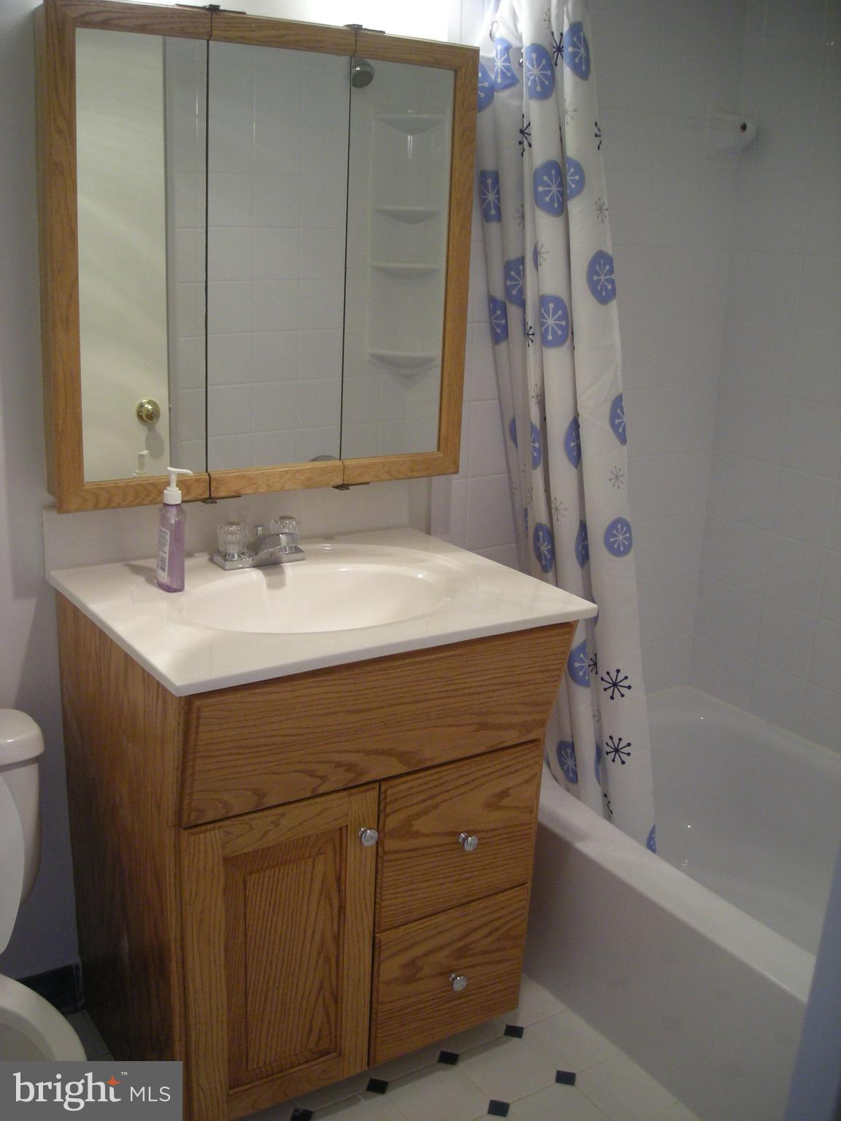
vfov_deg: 52.6
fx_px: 1134
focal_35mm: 35
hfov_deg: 40.7
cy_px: 560
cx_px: 420
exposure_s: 1/56.6
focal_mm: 5.7
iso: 173
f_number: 2.8
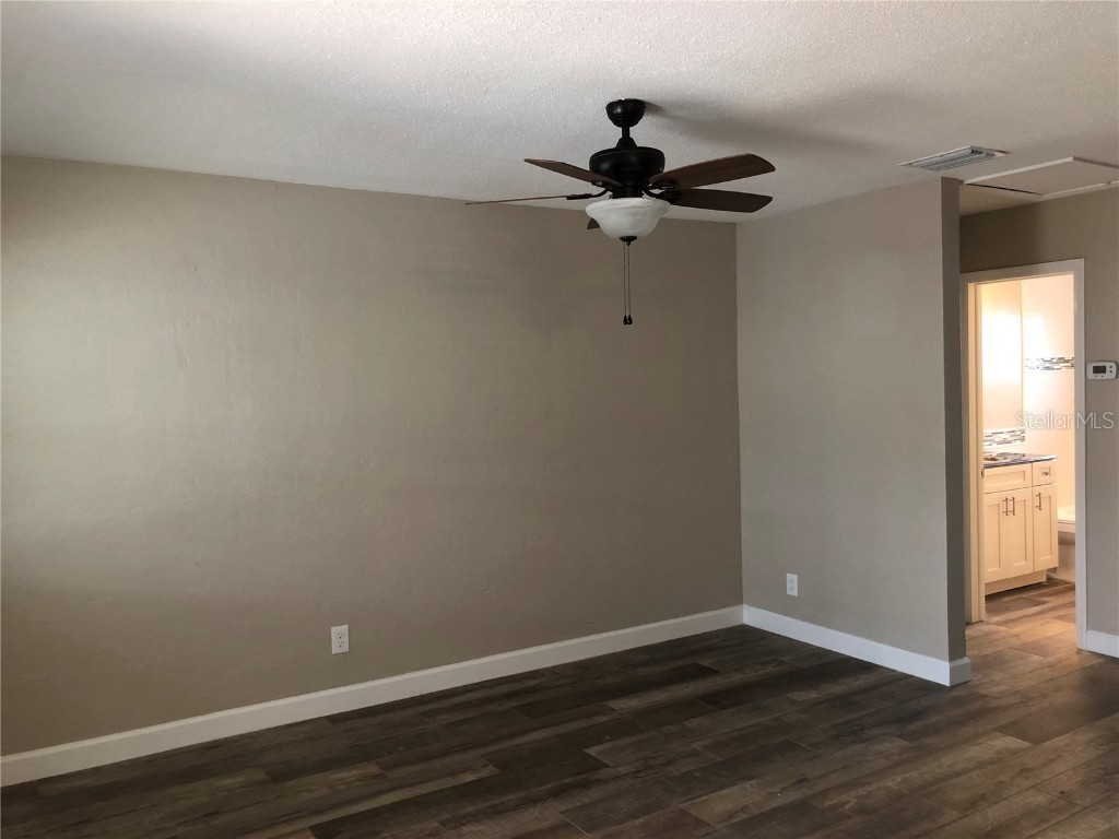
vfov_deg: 49.7
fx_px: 905
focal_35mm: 28
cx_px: 560
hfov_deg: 63.4
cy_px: 420
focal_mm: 3.99
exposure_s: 1/15
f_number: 1.8
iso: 50
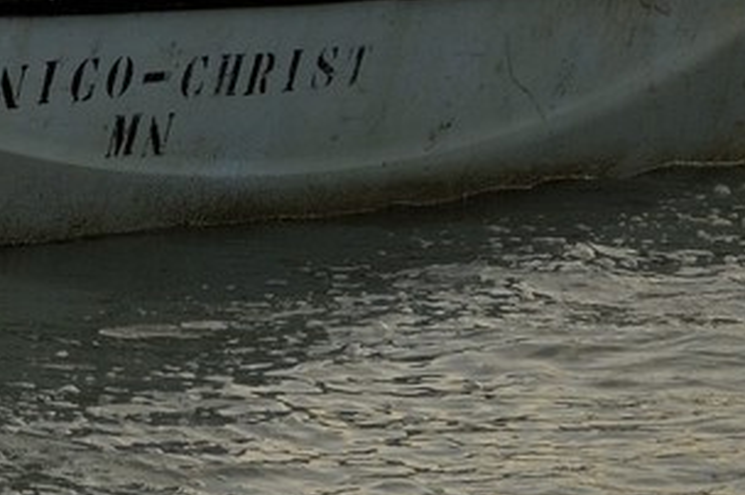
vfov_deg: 3.3
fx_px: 8475
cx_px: 225
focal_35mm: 410
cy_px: -720
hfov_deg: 5.0
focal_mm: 52
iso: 100
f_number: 6.3
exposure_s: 1/160
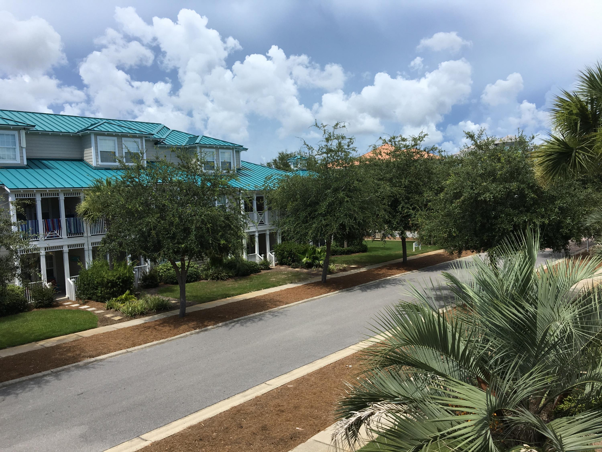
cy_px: 226
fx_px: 504
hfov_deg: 61.7
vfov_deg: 48.2
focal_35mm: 29
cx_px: 301
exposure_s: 1/1570
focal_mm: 4.15
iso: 25
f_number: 2.2
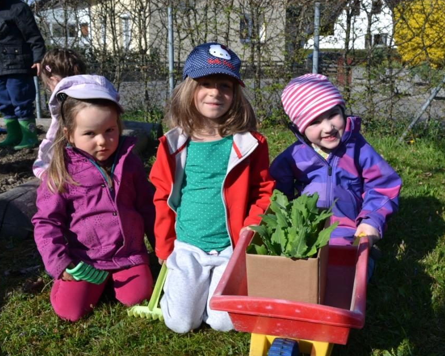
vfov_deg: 43.3
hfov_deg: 52.8
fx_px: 448
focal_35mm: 34
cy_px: 178
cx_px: 237
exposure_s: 1/250
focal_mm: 20
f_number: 8
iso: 100
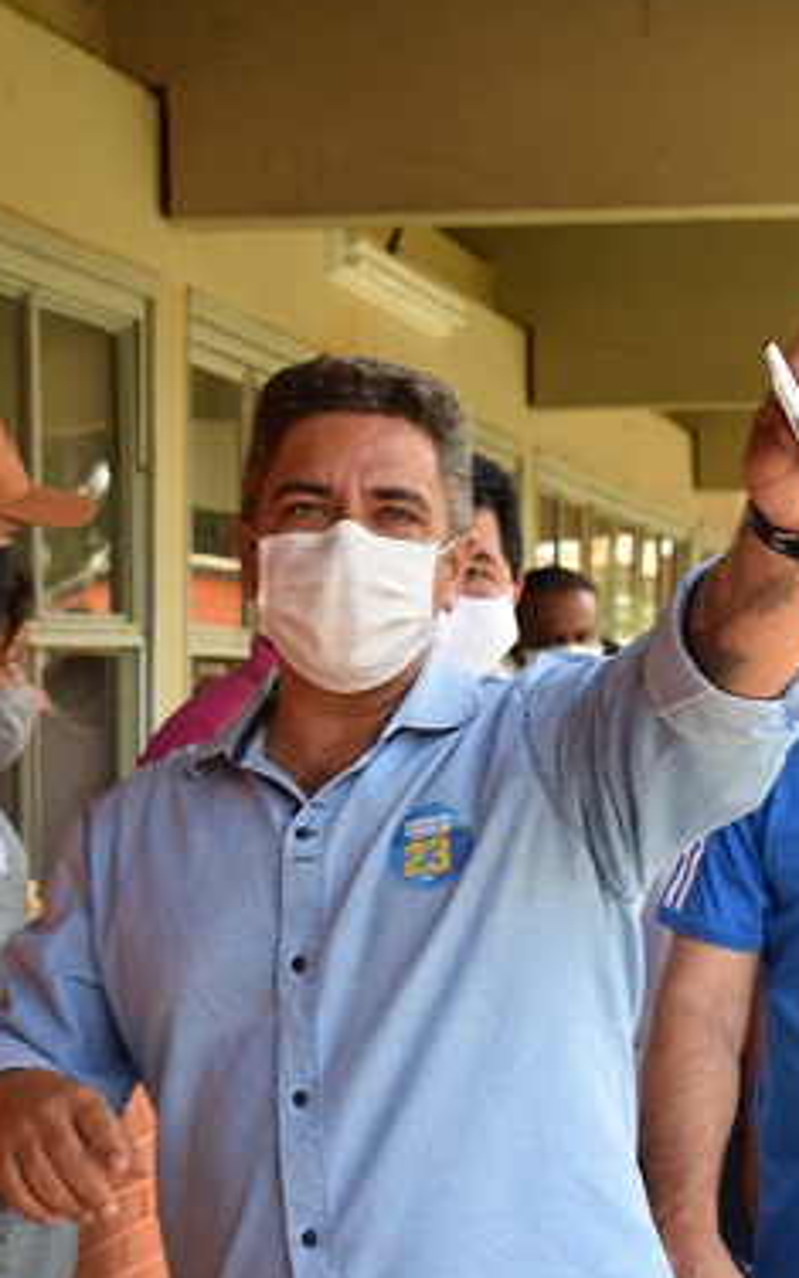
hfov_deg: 11.9
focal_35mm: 110
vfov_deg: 19.0
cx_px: 554
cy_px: 663
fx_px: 3826
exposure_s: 1/160
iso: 400
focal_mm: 45
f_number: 6.3
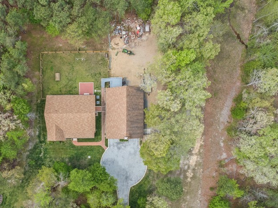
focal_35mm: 39
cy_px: 116
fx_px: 313
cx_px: 94
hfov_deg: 47.2
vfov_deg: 36.7
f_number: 5
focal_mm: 12.29
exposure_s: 1/15
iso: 400
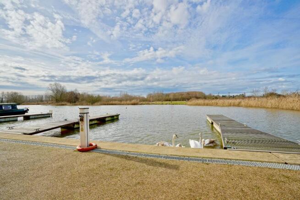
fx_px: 133
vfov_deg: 73.8
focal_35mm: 16
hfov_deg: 96.7
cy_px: 100
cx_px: 150
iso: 100
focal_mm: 16
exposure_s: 1/250
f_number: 8
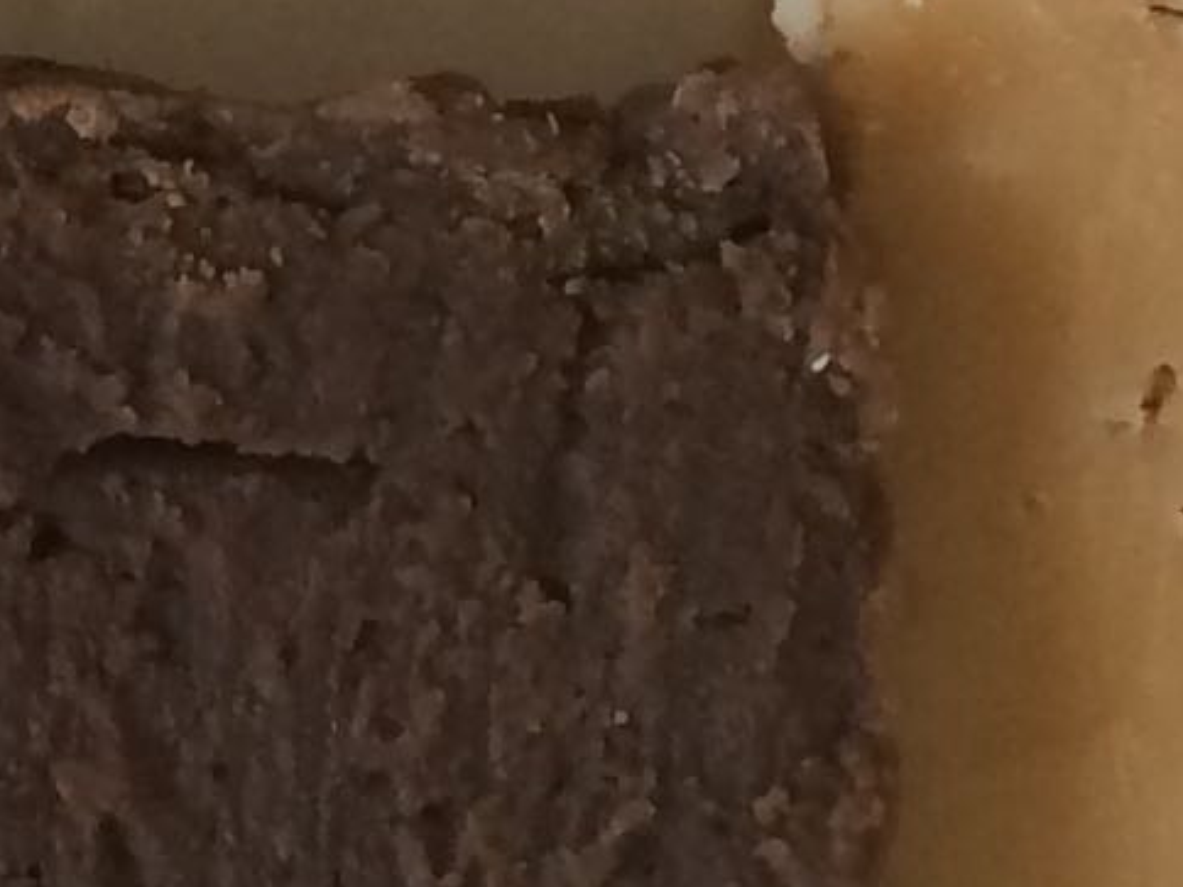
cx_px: 96
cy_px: -948
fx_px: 6697
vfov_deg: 7.3
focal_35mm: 196
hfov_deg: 10.0
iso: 64
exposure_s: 1/30
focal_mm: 4.15
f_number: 2.2
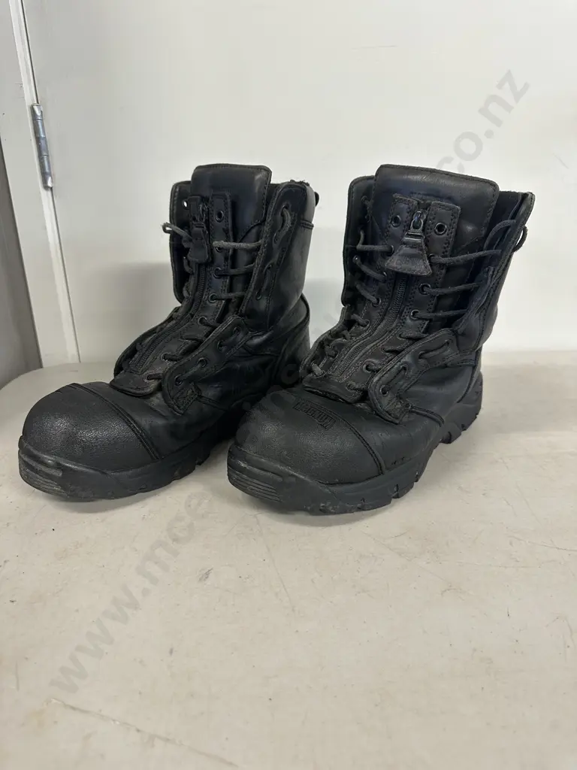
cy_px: 385
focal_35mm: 24
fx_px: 533
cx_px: 288
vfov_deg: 71.6
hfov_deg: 56.8
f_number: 1.78
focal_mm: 6.86
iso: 160
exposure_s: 1/50
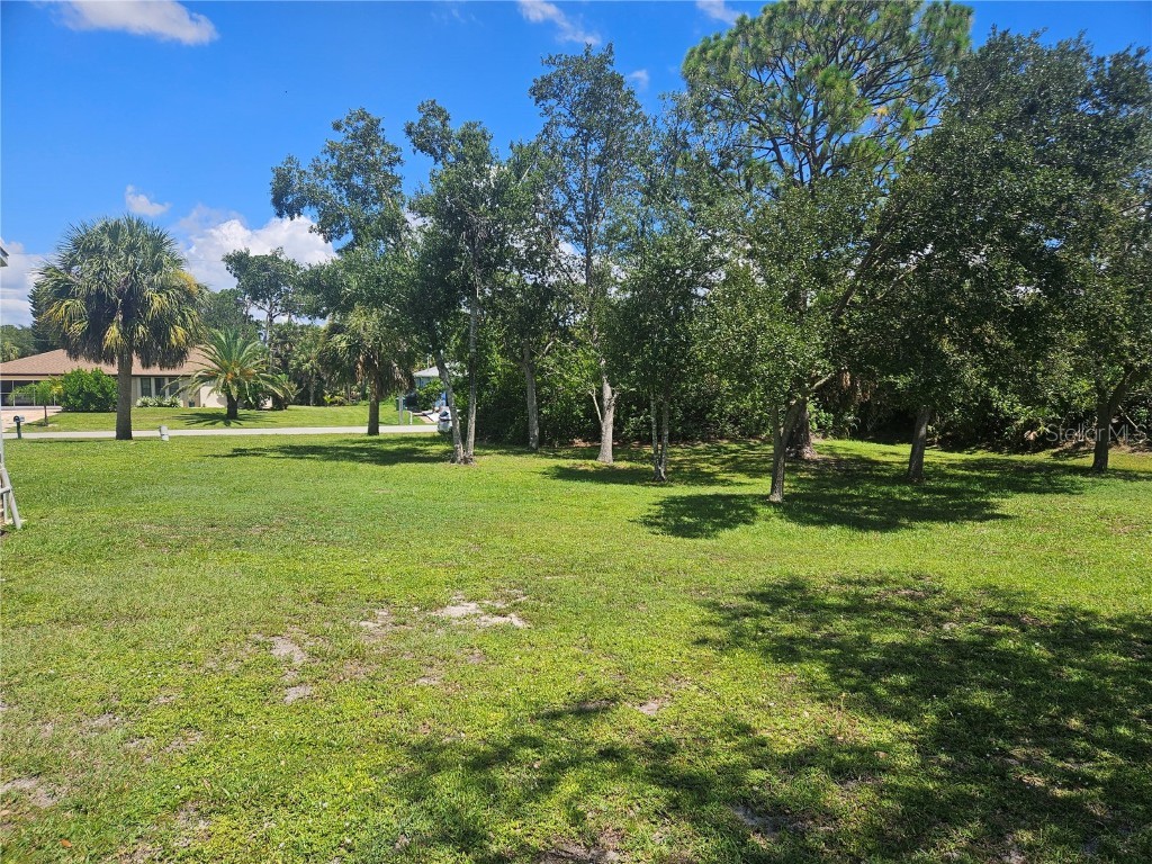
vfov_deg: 58.9
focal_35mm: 23
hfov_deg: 73.9
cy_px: 432
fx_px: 765
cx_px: 576
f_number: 1.8
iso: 25
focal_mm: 5.4
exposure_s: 1/1756
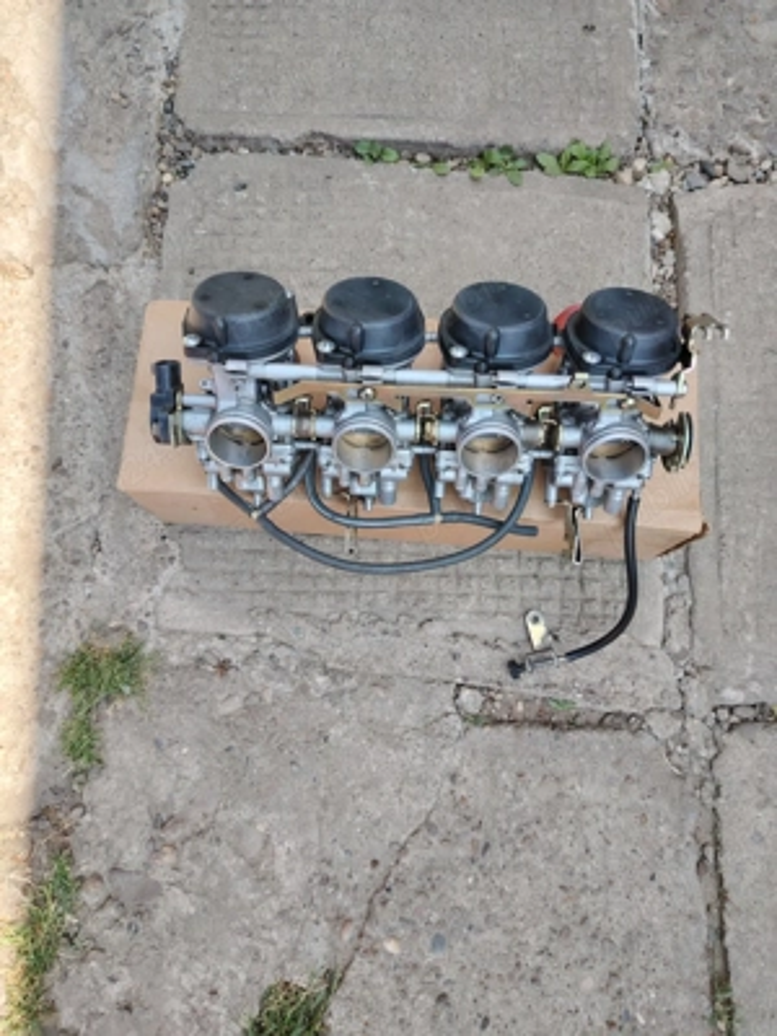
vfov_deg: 71.6
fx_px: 718
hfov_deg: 56.8
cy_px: 518
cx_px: 388
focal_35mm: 24
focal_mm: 5.25
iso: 100
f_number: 1.75
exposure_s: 1/193
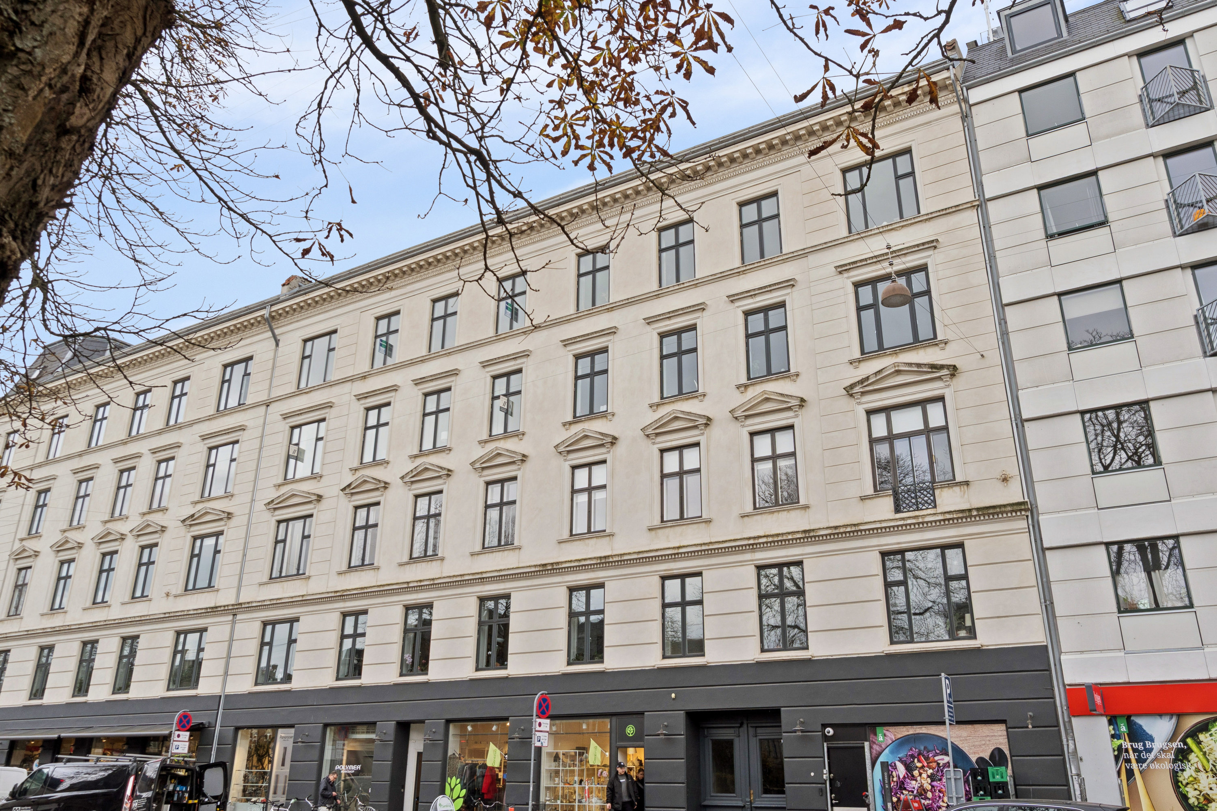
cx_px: 608
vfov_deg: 47.9
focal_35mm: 27
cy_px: 406
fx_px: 913
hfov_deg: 67.4
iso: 200
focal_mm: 18
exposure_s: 1/50
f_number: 8
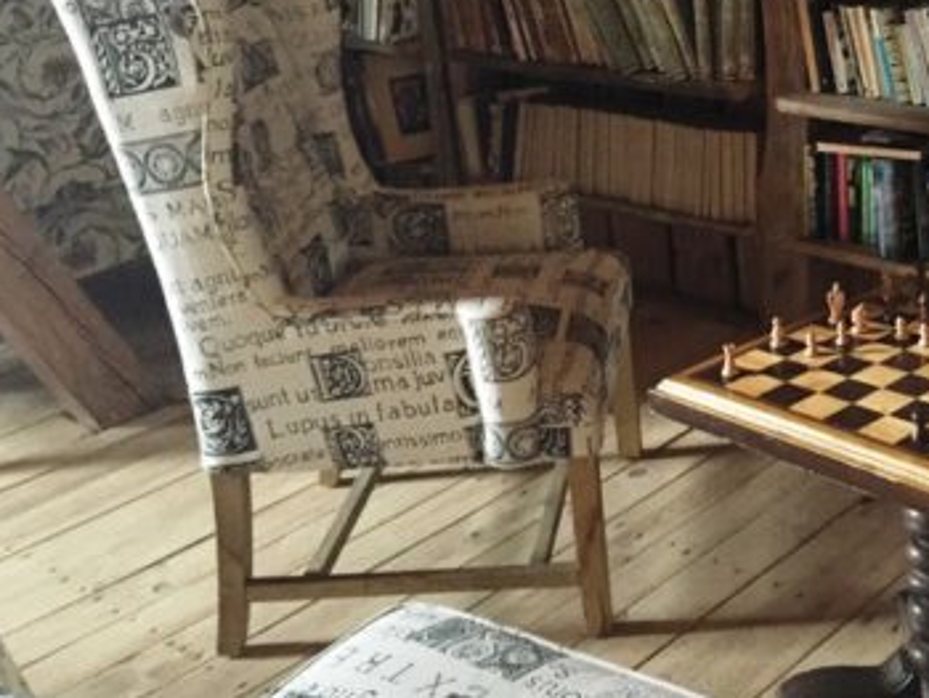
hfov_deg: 34.1
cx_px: 841
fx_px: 1423
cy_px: 151
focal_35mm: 53
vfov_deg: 27.1
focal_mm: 4.15
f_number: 2.2
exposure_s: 1/15
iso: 320
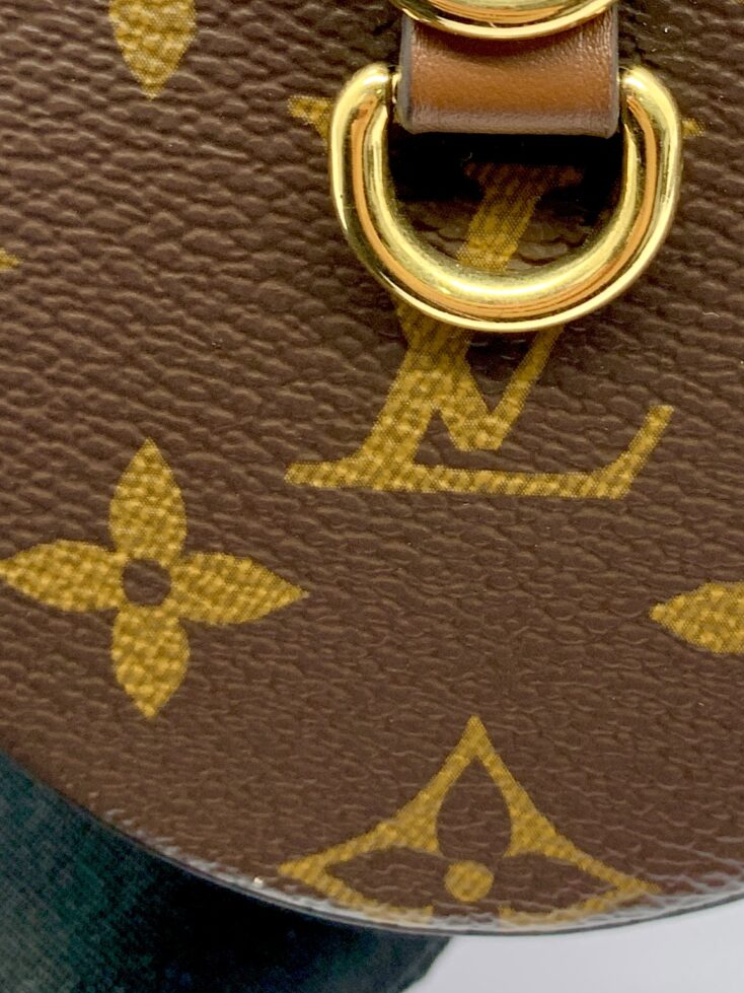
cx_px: 551
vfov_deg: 27.0
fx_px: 1949
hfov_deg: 21.4
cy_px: 0
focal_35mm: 68
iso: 50
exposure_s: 1/100
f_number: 1.8
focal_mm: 4.25
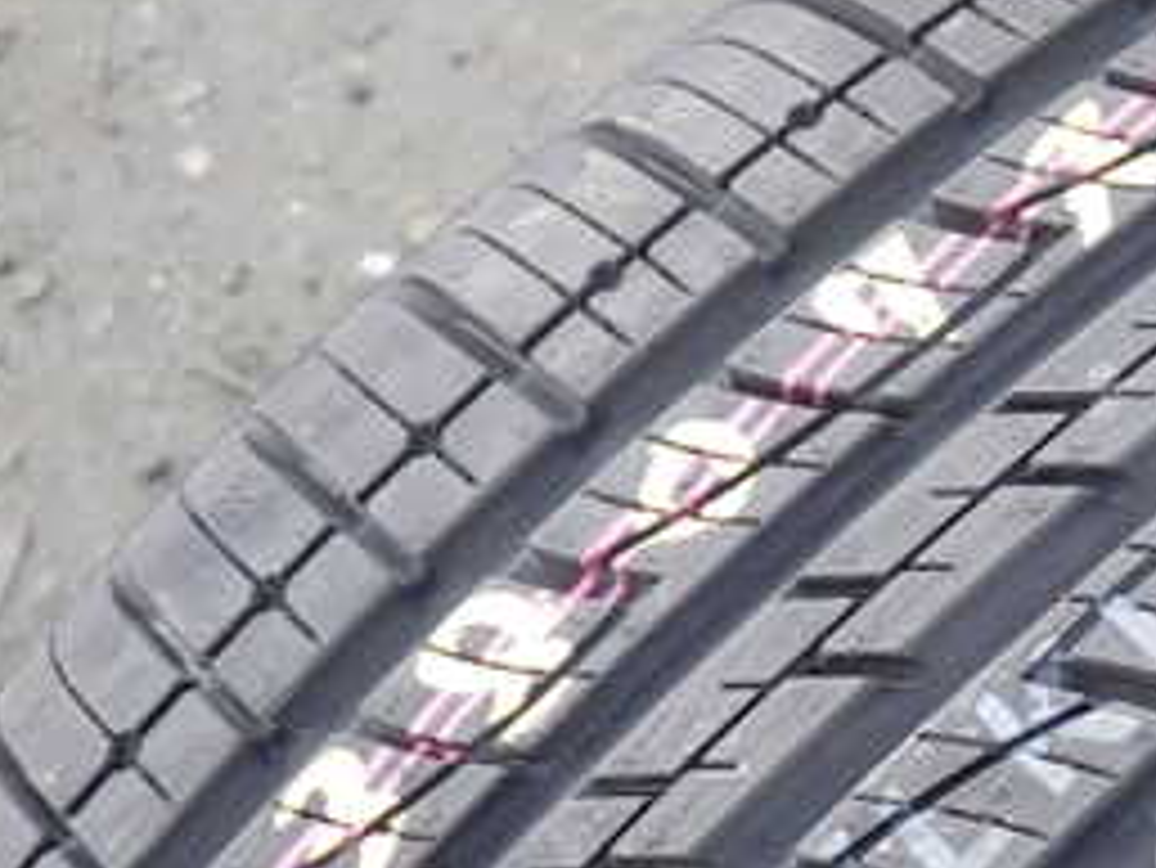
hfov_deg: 26.9
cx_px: 1030
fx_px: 2339
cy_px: 625
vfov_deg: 20.9
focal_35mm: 70
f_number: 2.3
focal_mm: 5.4
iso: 100
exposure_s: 1/80
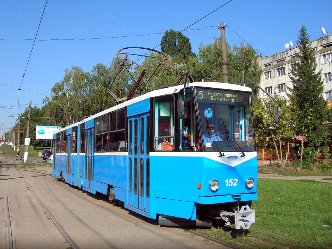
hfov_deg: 54.0
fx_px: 326
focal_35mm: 34
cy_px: 124
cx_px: 166
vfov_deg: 41.8
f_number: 4.9
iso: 50
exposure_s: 1/310
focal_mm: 5.7
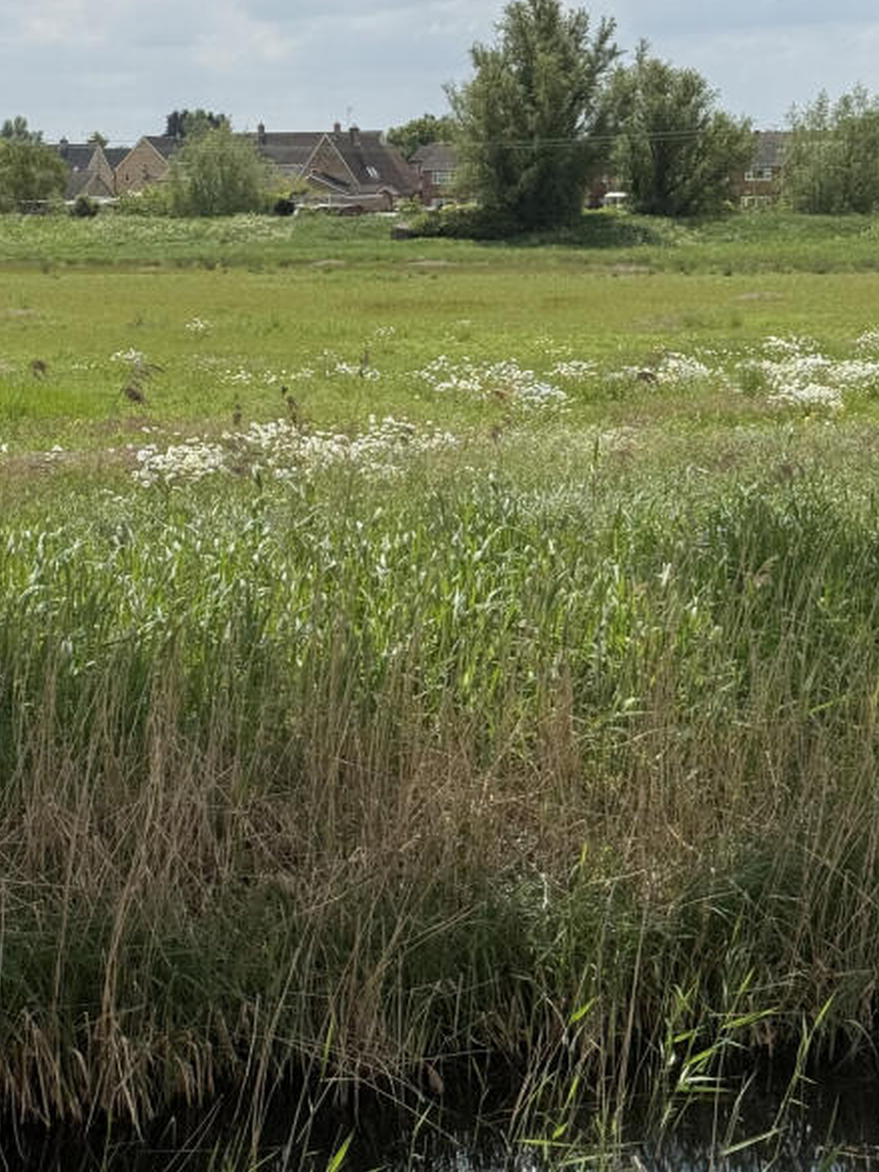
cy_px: 419
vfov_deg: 23.2
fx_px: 2843
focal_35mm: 84
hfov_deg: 17.6
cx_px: 360
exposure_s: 1/6410
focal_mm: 6.76
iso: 64
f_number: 1.78
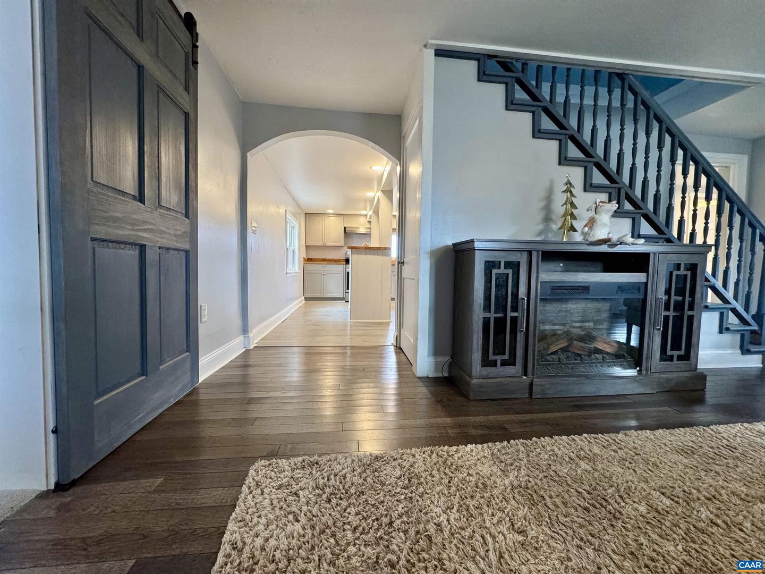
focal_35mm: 14
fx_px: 309
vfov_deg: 85.7
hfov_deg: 102.1
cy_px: 287
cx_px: 382
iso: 320
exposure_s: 1/120
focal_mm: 2.22
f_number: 2.2
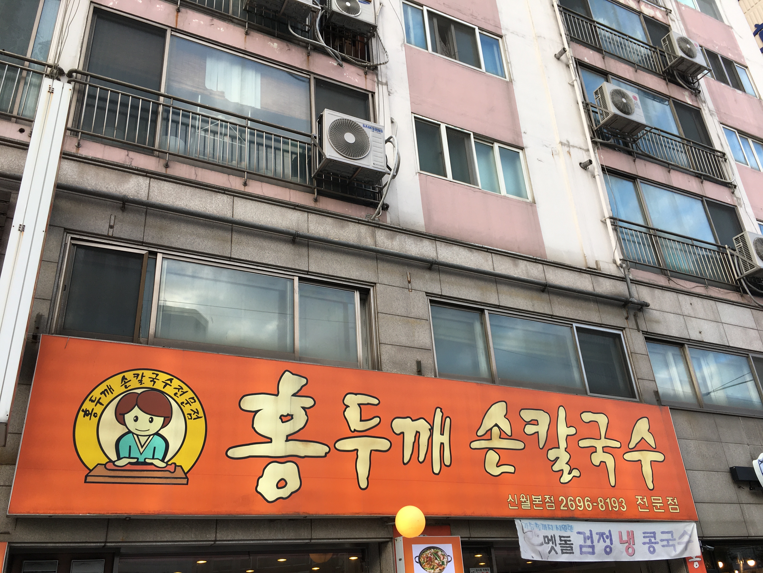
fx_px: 639
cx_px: 382
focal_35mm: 29
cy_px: 286
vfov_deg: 48.2
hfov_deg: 61.7
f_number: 2.2
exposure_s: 1/159
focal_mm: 4.15
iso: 25
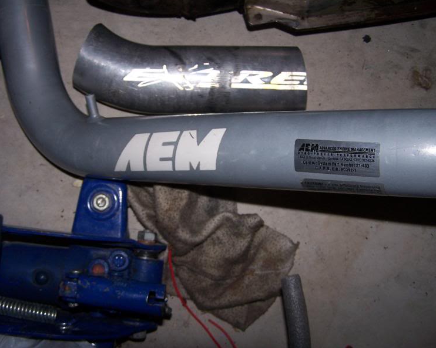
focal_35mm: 40
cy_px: 173
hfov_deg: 45.8
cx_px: 206
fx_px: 516
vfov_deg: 37.3
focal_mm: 6.3
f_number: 2.8
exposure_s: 1/60
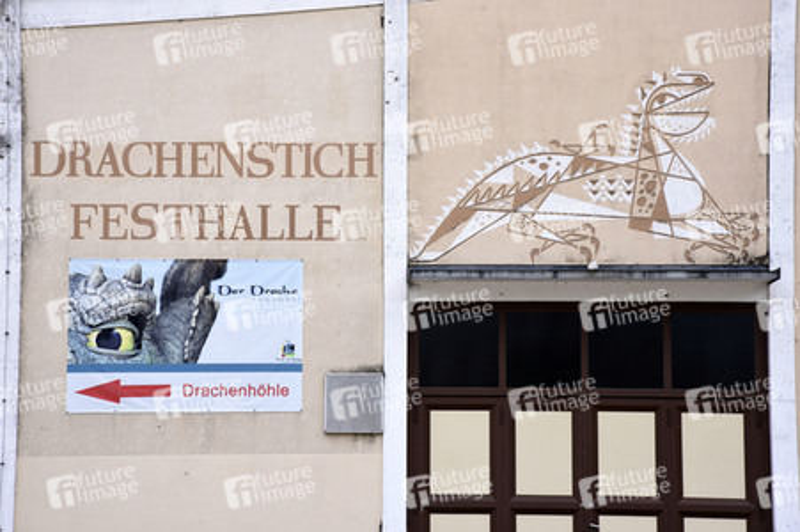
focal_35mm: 112
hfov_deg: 18.3
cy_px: 266
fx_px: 2487
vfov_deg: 12.2
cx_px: 400
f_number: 11
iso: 320
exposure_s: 1/160
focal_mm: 112
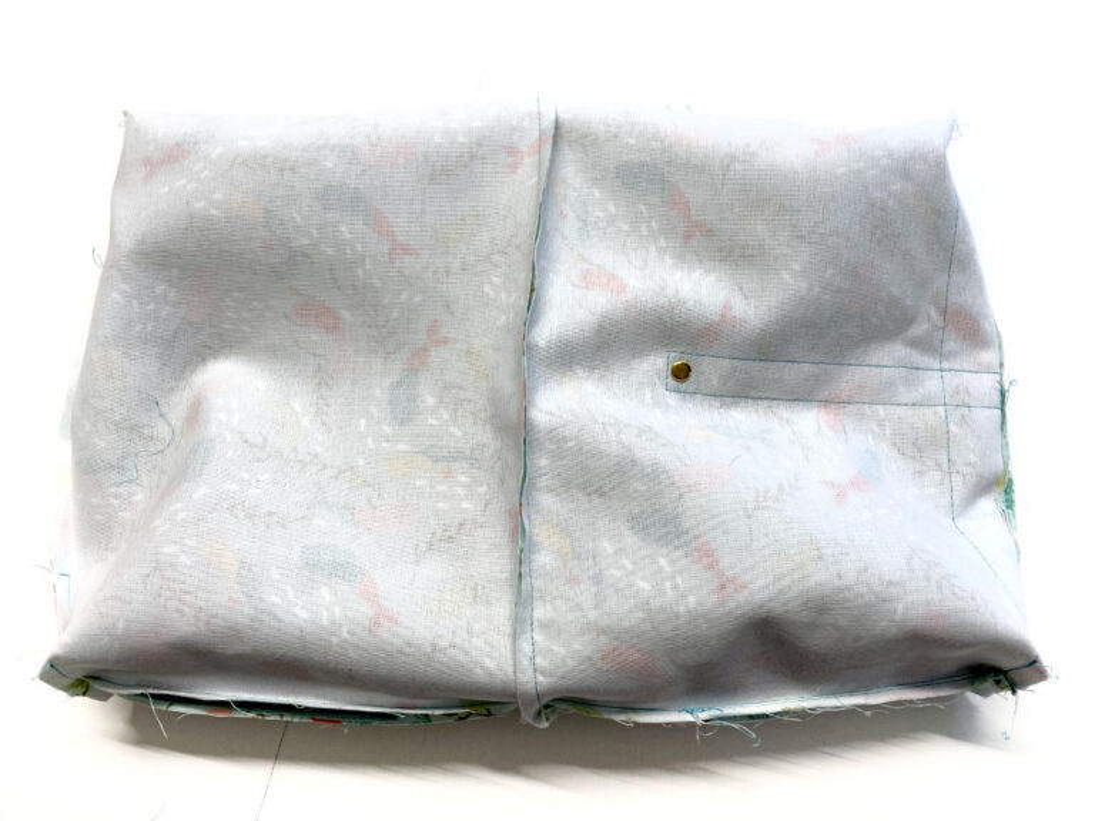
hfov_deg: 67.3
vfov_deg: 53.1
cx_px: 548
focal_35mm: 26
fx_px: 822
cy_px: 410
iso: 100
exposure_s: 1/100
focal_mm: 4.2
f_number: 1.8
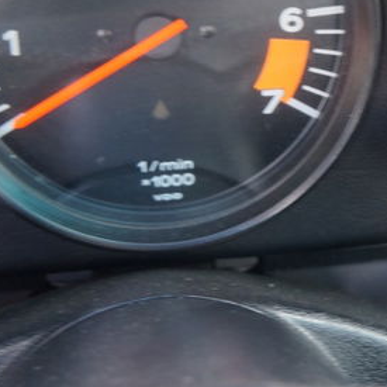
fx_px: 810
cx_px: 419
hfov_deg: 25.1
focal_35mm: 64
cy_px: 118
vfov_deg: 26.7
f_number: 4
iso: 500
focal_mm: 18
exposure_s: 1/60
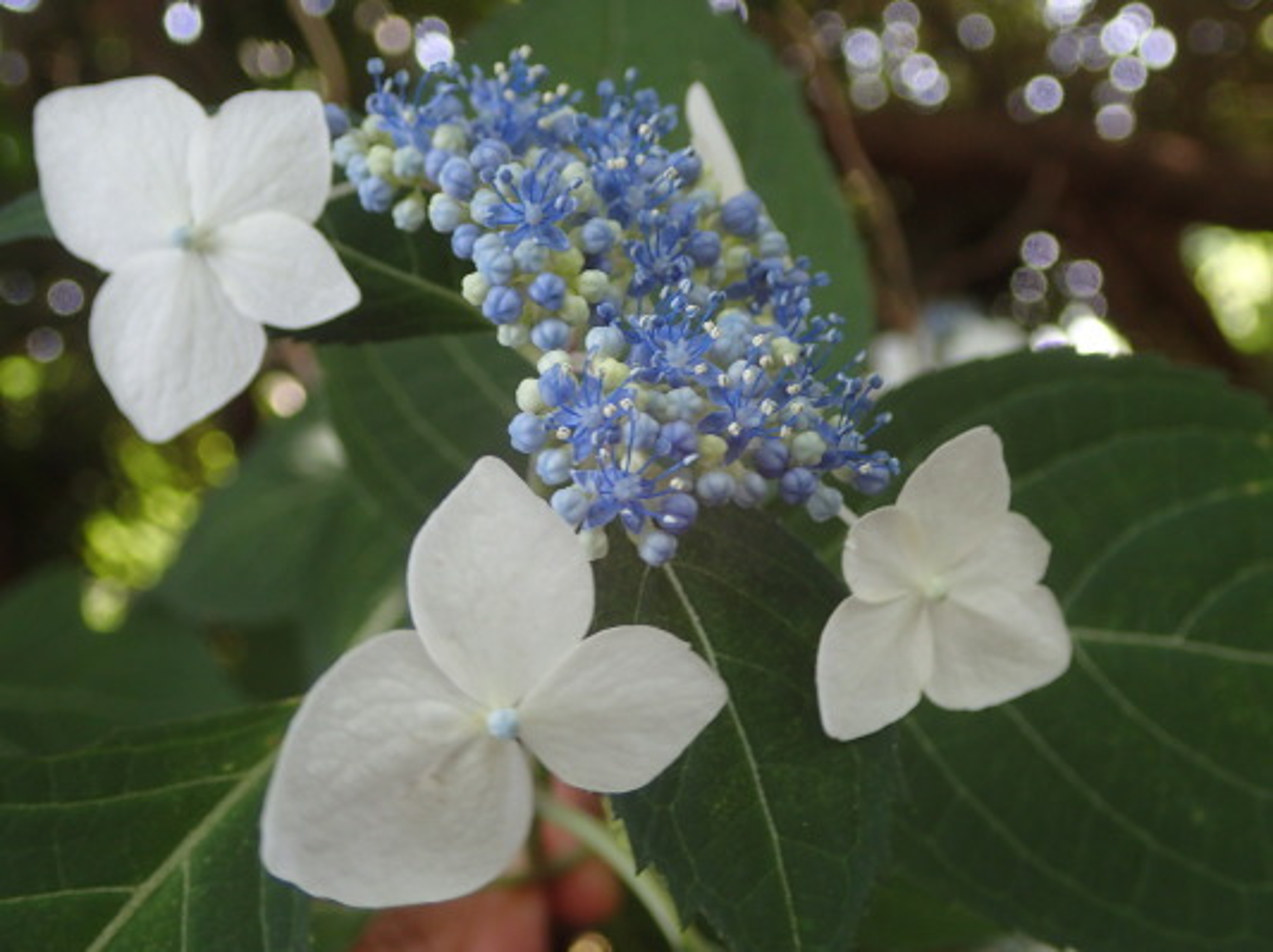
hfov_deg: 43.9
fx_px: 1580
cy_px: 476
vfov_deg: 33.6
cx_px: 636
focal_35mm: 43
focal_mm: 7.86
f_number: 2.9
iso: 200
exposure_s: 1/60
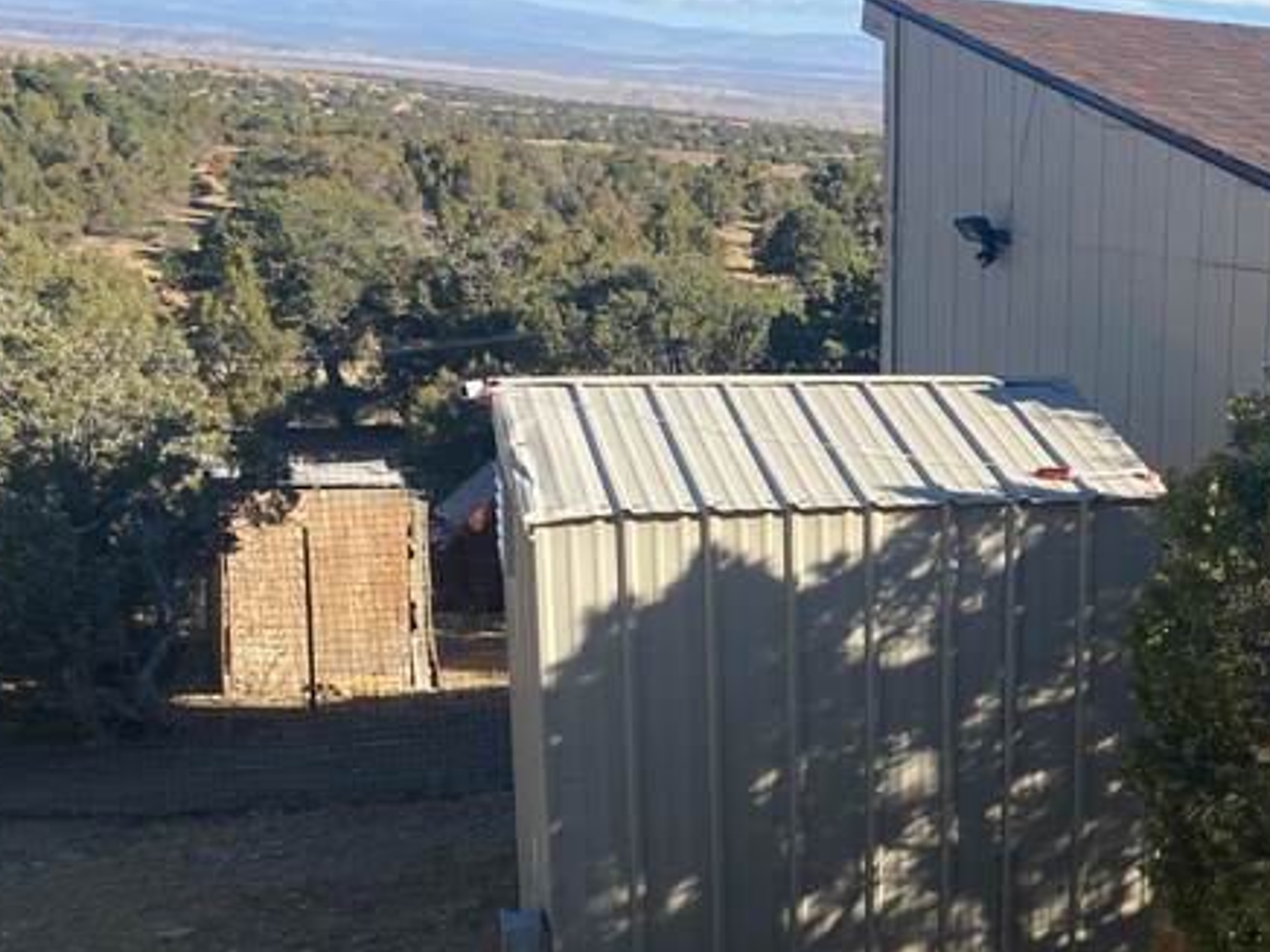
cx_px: 1448
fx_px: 2238
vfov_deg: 23.9
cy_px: 629
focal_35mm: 61
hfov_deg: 28.4
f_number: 1.8
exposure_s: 1/1838
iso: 32
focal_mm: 4.25
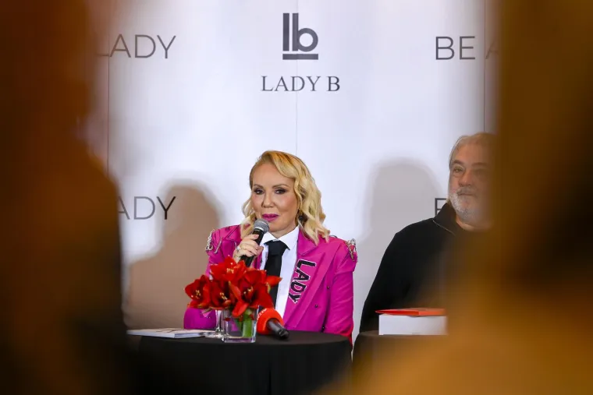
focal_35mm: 135
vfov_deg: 10.2
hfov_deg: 15.2
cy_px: 198
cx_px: 296
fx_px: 2224
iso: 640
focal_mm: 135
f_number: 4
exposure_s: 1/125
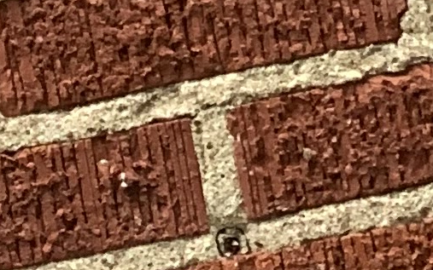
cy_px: 905
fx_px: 5169
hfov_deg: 4.7
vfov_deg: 2.9
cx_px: -699
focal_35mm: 438
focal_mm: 6
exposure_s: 1/122
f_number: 2.4
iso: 100
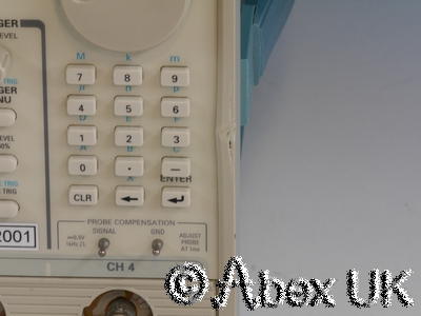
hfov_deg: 7.1
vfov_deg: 5.3
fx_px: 3405
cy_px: 158
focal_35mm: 280
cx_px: 210
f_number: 22
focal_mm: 140
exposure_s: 1/3.2
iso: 800
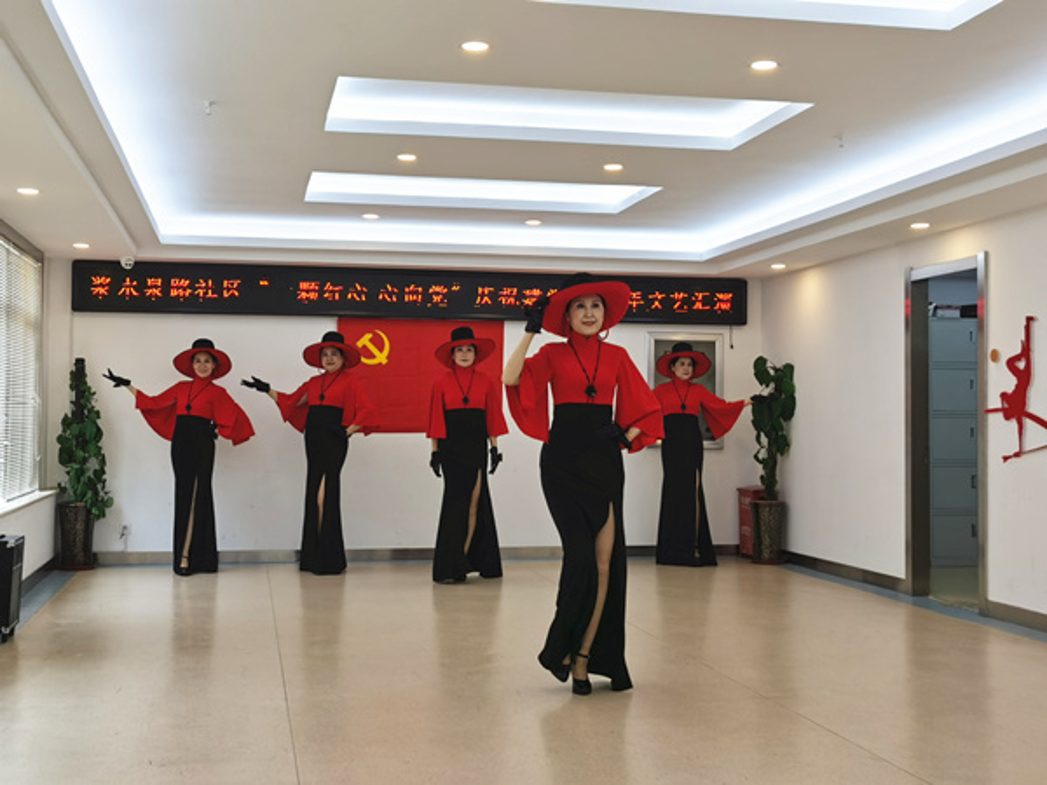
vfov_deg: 32.2
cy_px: 392
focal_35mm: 45
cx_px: 524
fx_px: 1361
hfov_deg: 42.1
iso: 50
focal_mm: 5.56
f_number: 1.6
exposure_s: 1/243
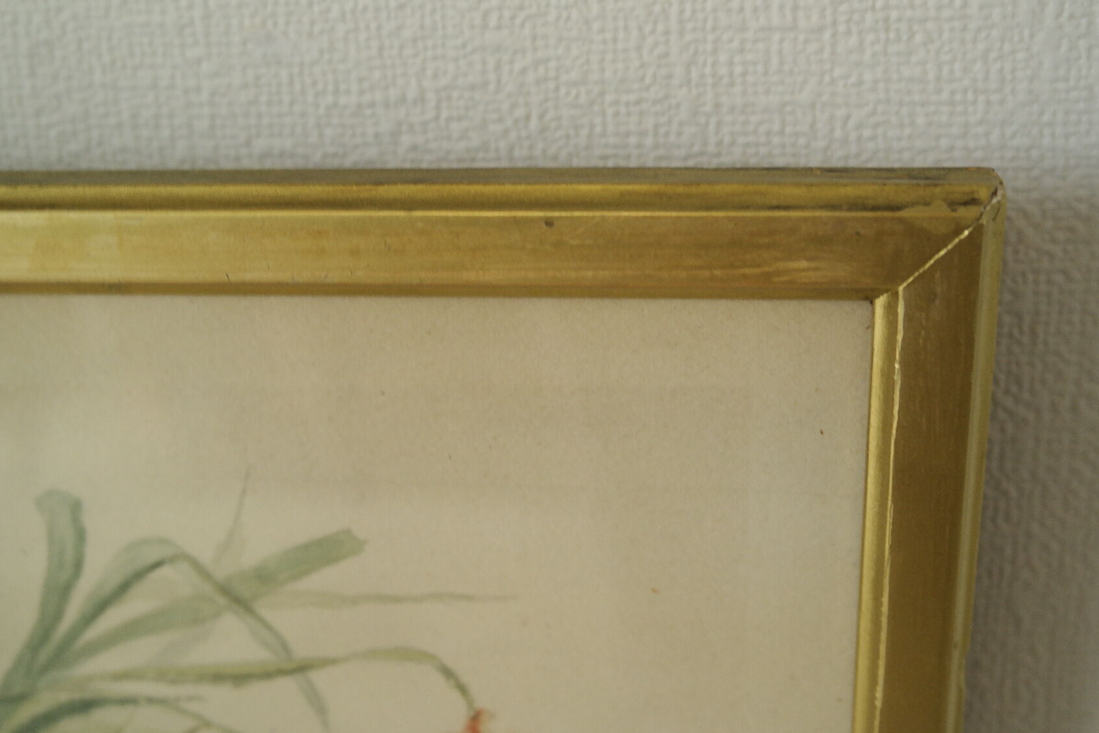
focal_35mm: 54
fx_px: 1649
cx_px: 555
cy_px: 364
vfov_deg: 25.1
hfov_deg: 36.9
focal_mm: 35
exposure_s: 1/30
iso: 800
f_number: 5.6
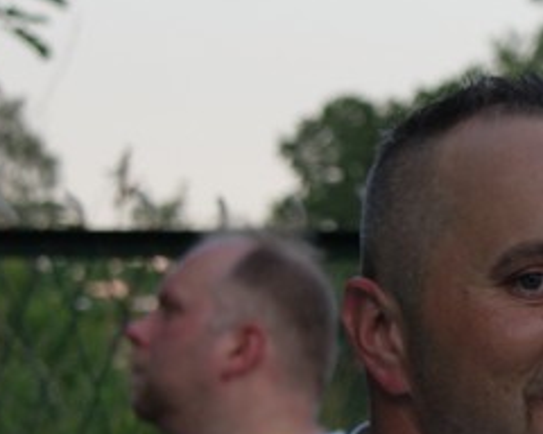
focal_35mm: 294
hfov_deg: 6.5
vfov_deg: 5.2
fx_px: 4725
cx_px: 593
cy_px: 487
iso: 100
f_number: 7.1
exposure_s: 1/125
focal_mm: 50
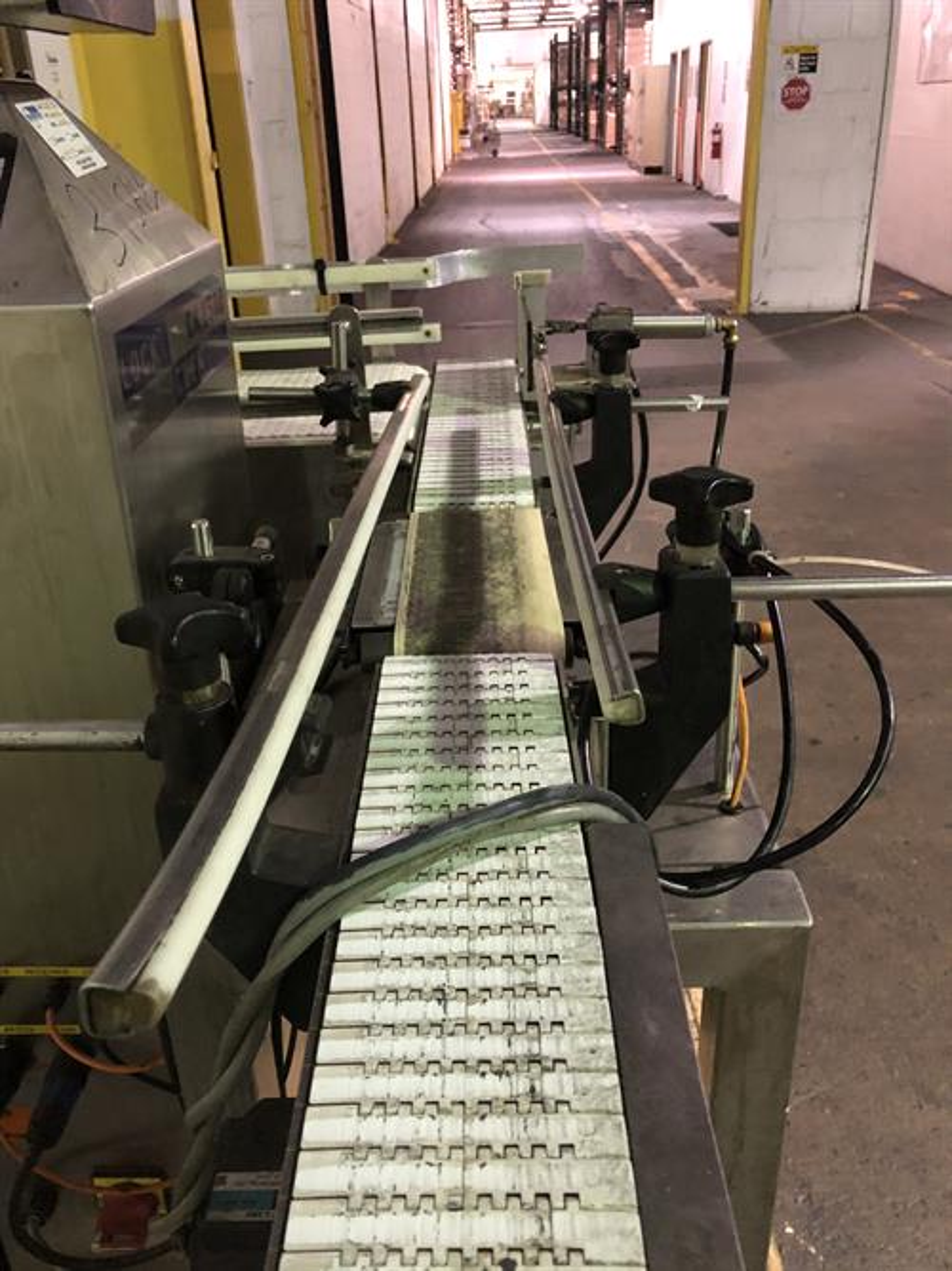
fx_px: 1027
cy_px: 636
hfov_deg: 49.7
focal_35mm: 28
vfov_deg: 63.5
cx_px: 476
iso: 100
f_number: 1.8
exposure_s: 1/5
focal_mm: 4
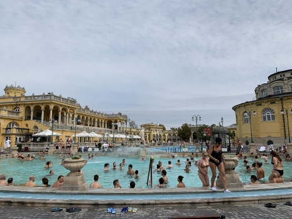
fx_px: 219
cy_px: 110
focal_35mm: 26
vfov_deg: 53.1
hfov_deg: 67.3
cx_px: 146
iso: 25
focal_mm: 4.25
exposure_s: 1/3937
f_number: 1.8
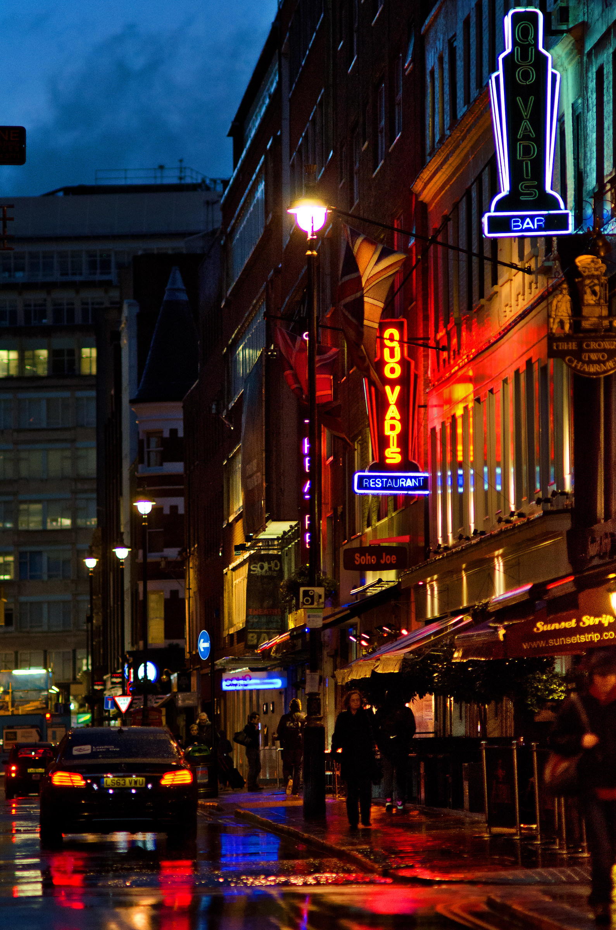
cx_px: 308
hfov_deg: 6.8
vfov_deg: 10.2
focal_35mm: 202
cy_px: 465
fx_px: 5222
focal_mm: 135
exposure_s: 1/400
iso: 2000
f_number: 2
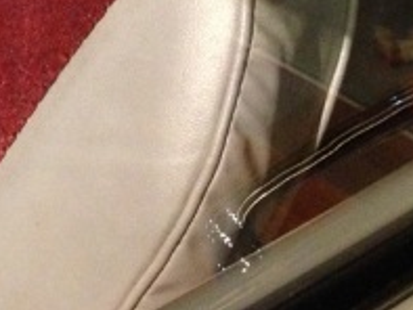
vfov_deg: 13.8
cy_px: 46
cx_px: -239
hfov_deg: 16.4
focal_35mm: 107
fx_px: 1277
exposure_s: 1/15
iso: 500
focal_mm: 4.12
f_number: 2.4
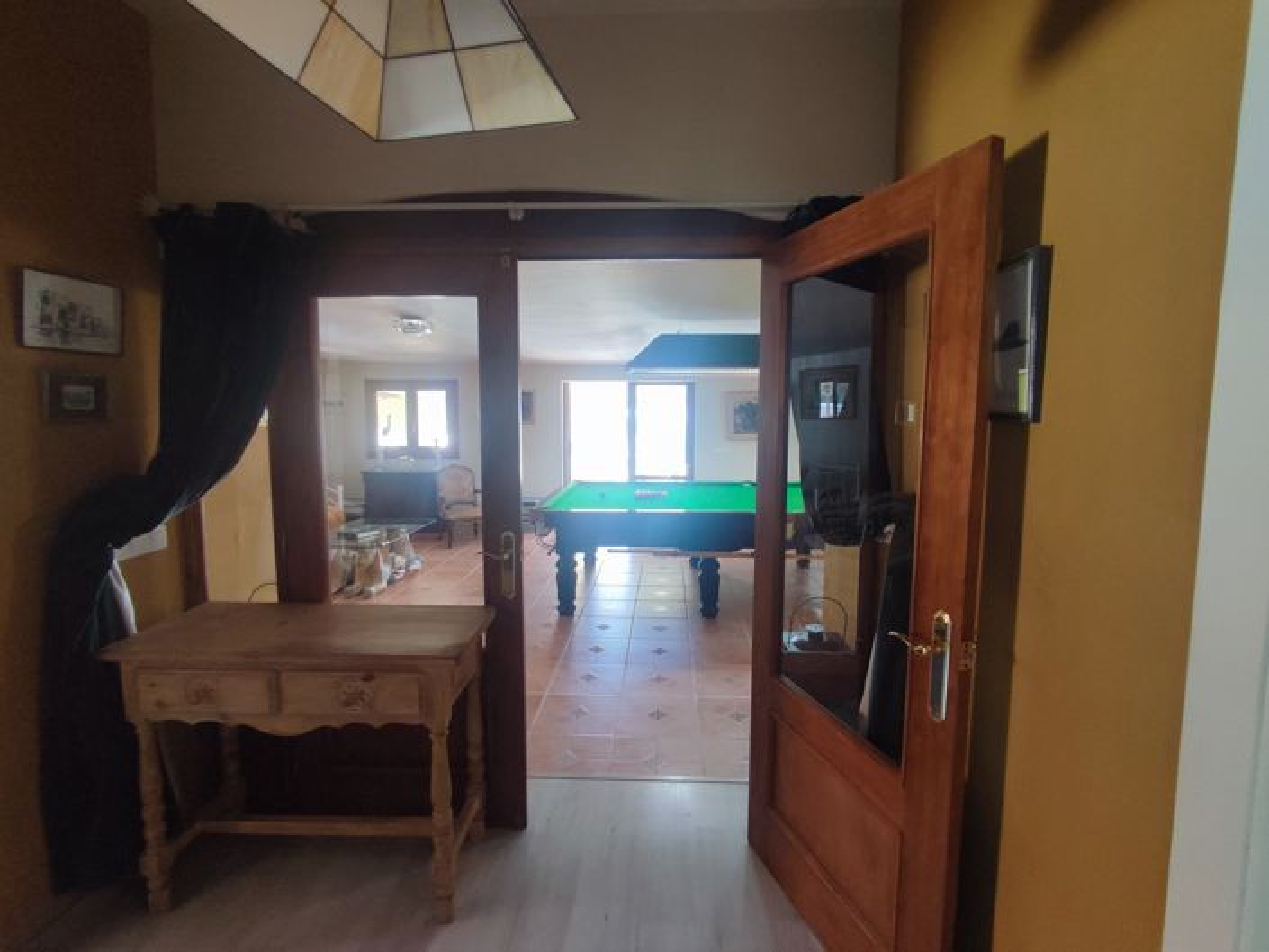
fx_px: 587
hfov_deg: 94.5
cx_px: 634
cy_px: 476
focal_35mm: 16
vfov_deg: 78.1
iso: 174
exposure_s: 1/50
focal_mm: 1.65
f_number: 2.2
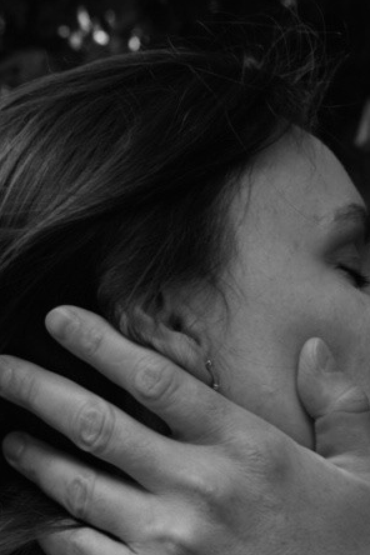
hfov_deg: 13.3
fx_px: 1572
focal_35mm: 102
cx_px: 350
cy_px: 744
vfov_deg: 18.5
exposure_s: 1/80
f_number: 5.6
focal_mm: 28
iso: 100
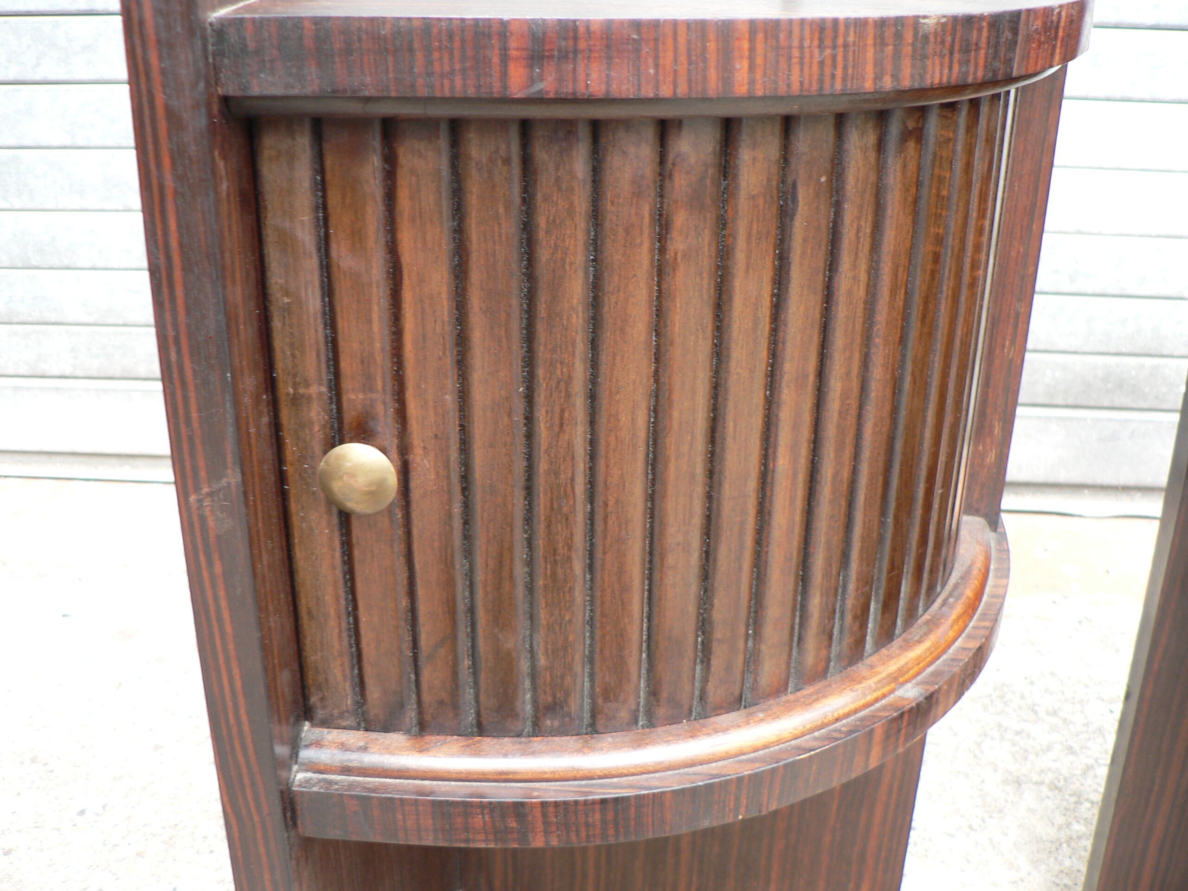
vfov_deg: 39.7
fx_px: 1235
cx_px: 594
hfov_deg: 51.4
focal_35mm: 36
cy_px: 446
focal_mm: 6
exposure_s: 1/30
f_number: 2.8
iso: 80
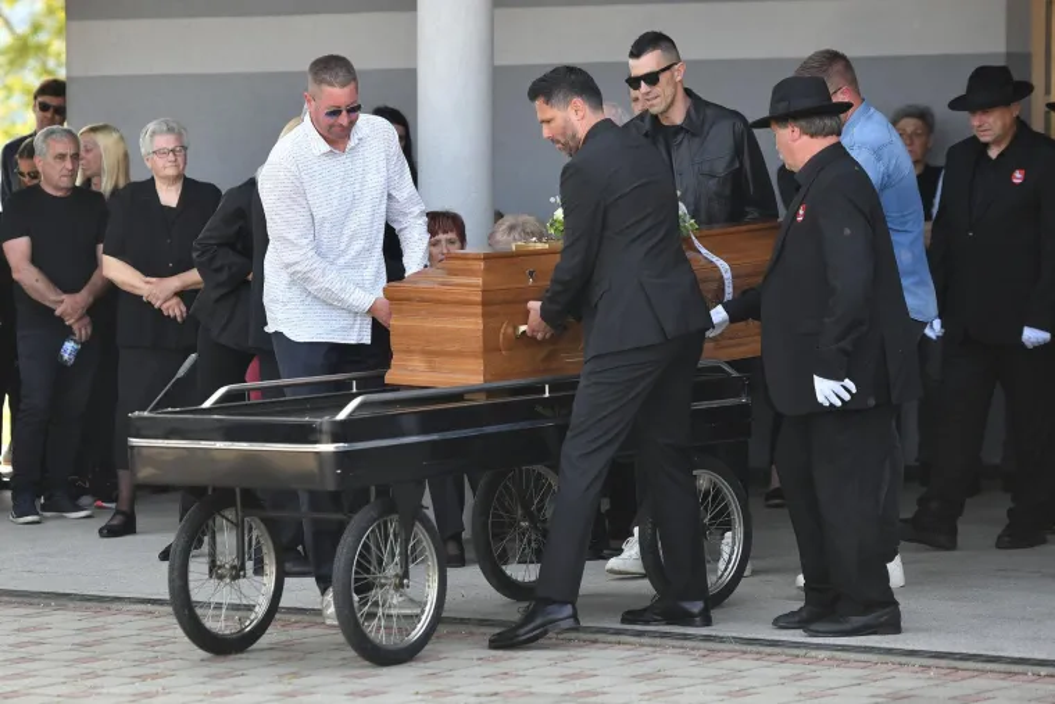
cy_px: 352
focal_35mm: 135
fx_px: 3957
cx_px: 528
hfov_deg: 15.2
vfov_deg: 10.2
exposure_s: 1/1000
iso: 400
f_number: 5
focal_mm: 135
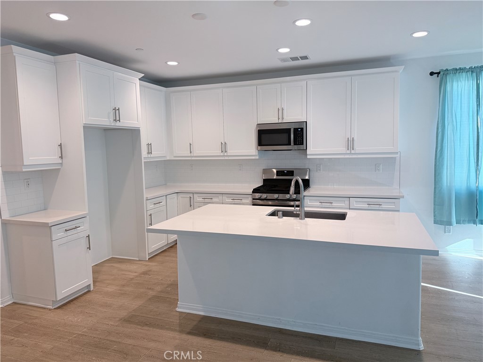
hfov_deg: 71.6
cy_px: 181
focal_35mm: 24
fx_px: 335
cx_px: 242
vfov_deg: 56.8
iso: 200
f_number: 1.78
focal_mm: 6.76
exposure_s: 1/192
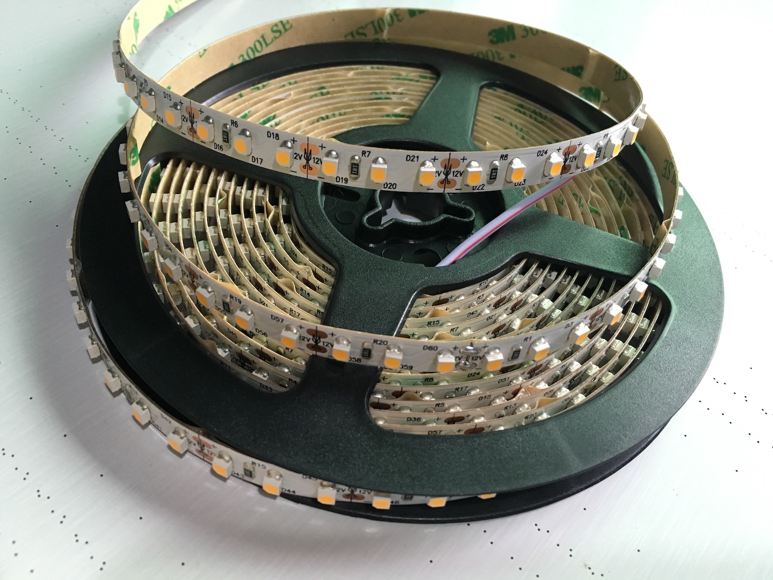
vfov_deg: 48.2
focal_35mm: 29
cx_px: 386
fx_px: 648
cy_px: 290
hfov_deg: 61.7
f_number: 2.2
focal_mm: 4.15
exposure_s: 1/33
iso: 200
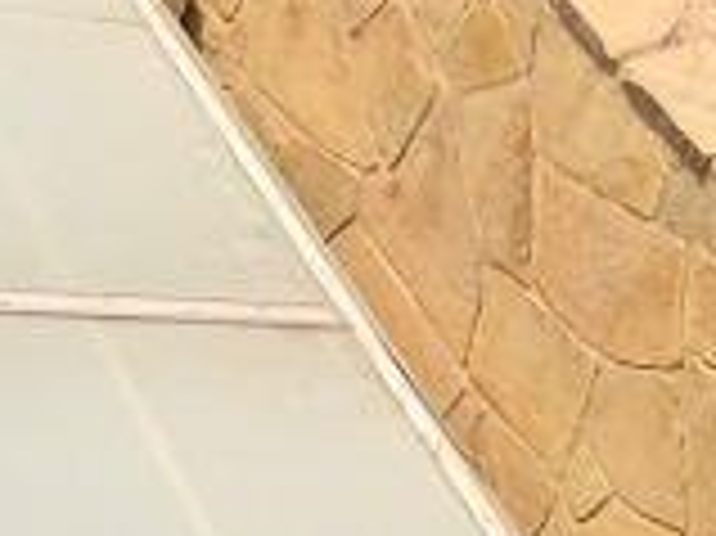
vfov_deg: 9.9
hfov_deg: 12.0
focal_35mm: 141
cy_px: -468
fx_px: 2914
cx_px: -833
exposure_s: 1/4000
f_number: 1.8
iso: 25
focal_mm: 4
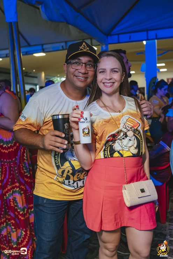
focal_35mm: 36
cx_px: 86
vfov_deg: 53.1
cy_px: 130
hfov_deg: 36.9
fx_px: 259
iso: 2500
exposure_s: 1/640
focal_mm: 24
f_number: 2.5
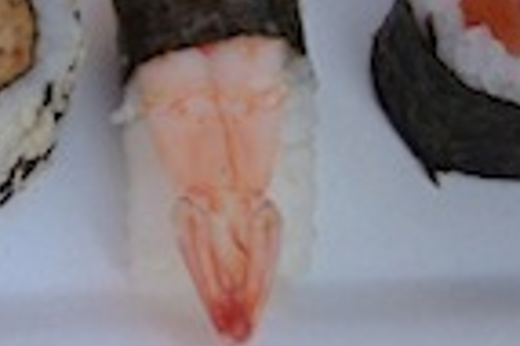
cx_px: -335
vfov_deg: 8.4
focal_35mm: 163
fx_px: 2352
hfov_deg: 11.9
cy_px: 328
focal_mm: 4.28
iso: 50
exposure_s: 1/756
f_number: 2.4
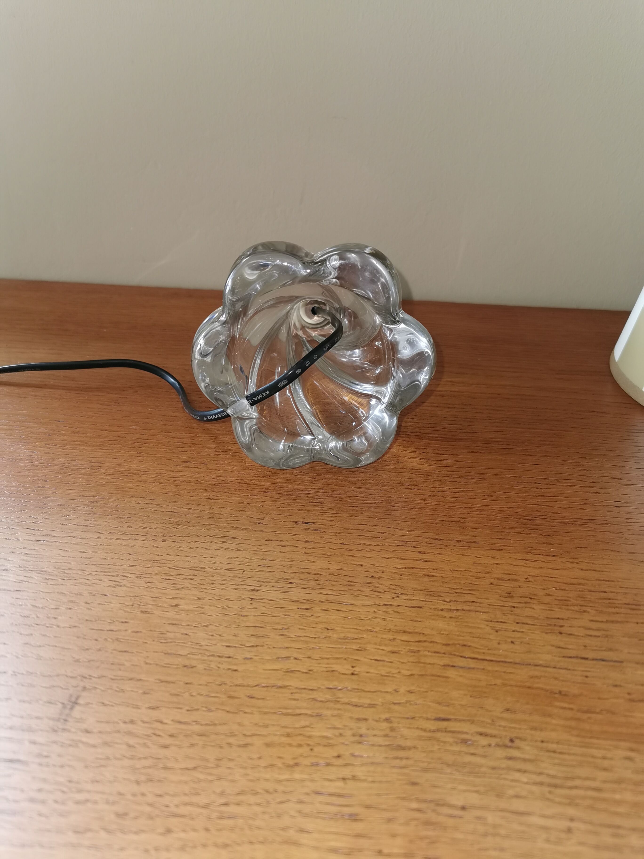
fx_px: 670
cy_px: 430
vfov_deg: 65.3
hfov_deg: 51.4
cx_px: 322
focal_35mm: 27
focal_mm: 5.56
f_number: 1.6
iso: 50
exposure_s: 1/100
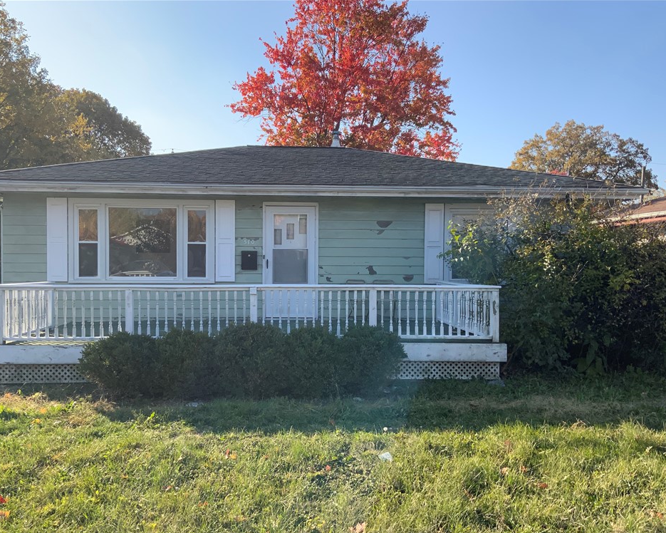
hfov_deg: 57.1
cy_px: 273
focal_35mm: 31
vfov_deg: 47.1
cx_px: 311
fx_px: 611
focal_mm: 3
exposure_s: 1/997
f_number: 1.8
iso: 16
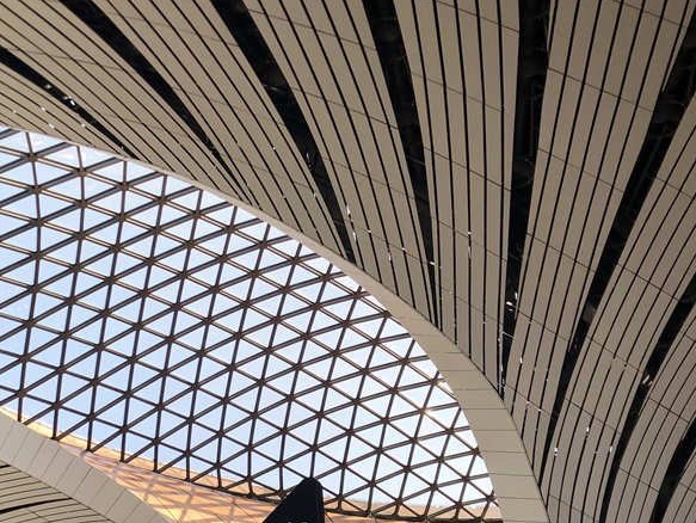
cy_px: 380
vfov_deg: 29.9
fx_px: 966
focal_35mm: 48
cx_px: 244
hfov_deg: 39.3
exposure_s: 1/363
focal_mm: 3.99
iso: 20
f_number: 1.8
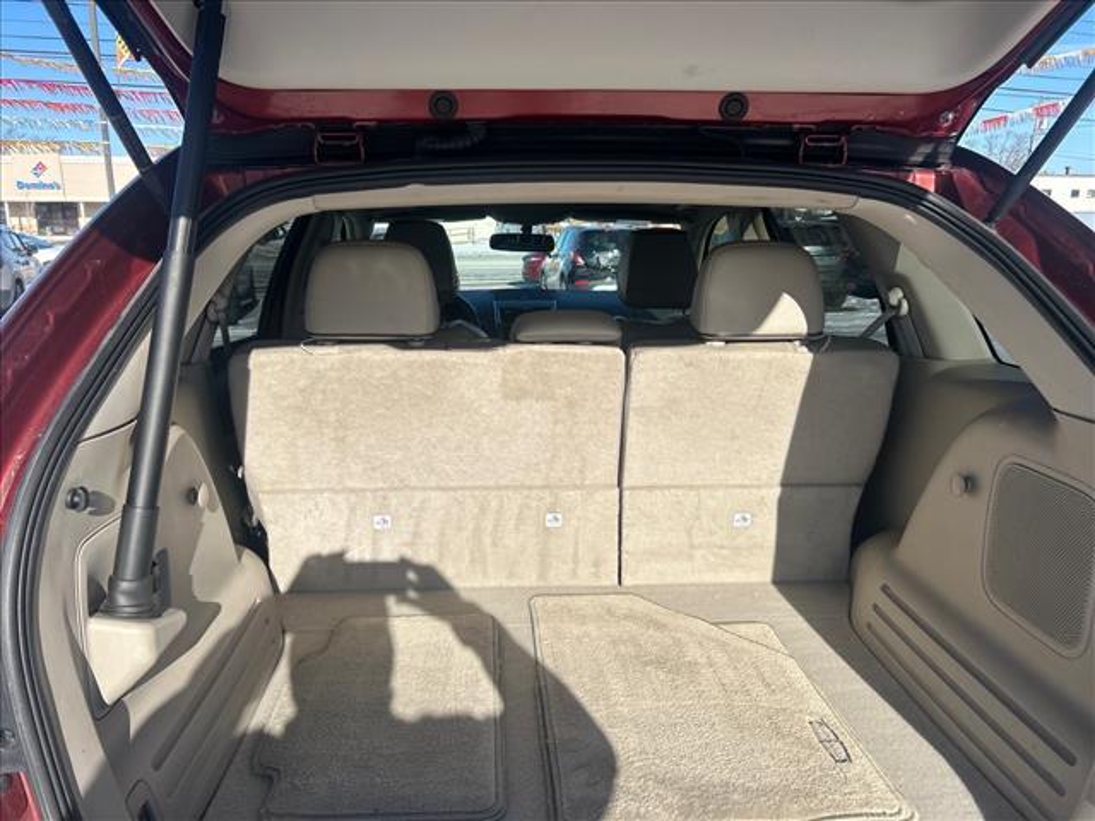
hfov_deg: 67.3
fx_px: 822
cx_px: 548
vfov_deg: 53.1
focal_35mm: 26
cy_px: 410
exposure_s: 1/4444
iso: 50
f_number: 1.5
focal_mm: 5.7
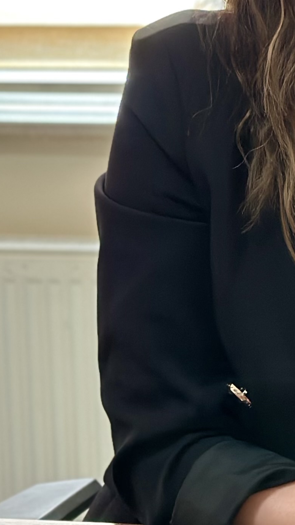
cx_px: 460
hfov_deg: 7.9
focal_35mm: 150
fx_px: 2087
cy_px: 224
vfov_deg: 14.3
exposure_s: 1/100
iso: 125
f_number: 1.78
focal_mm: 6.86
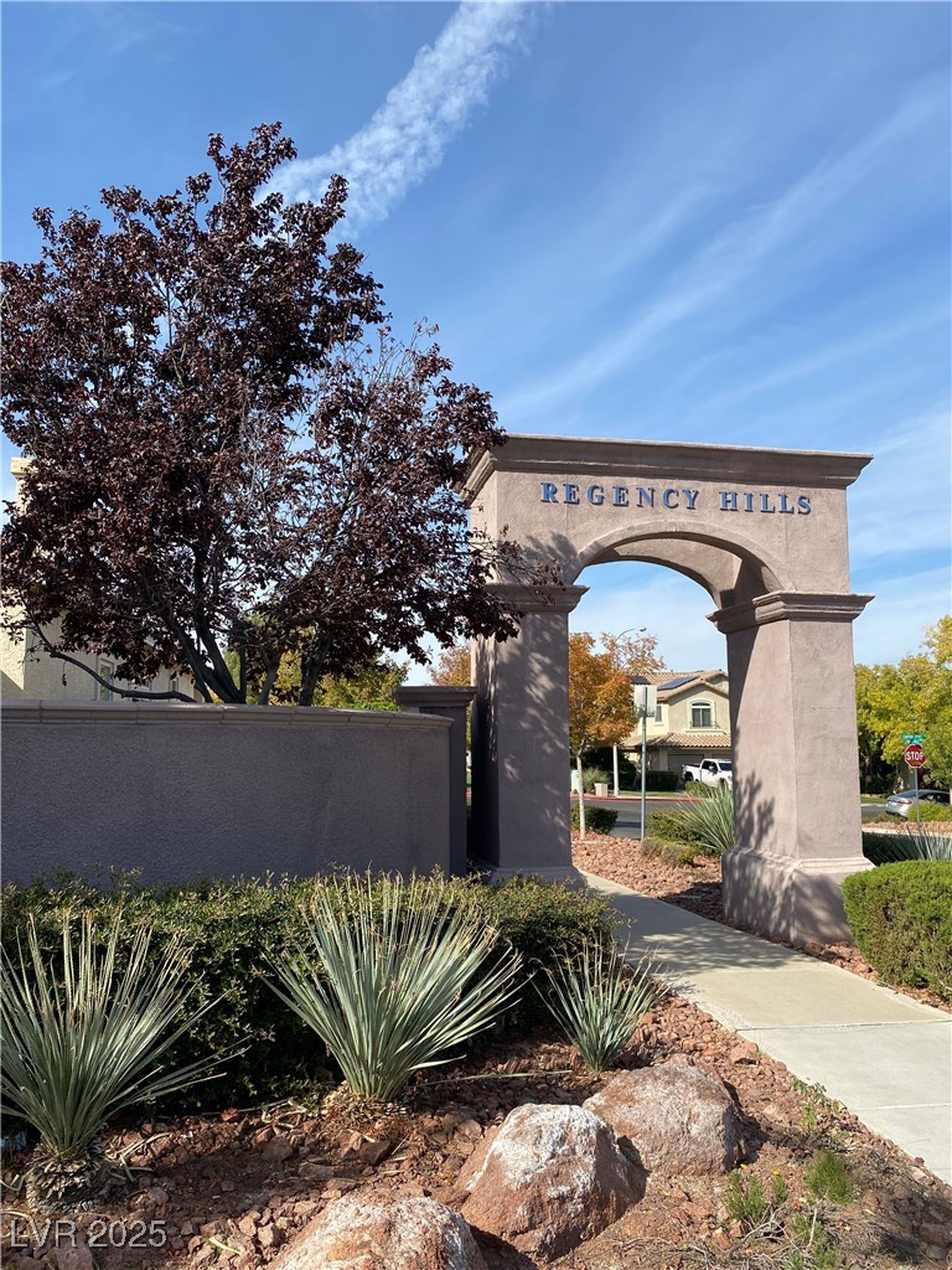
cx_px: 476
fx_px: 953
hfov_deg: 53.1
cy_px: 635
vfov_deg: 67.3
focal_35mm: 26
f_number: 1.8
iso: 32
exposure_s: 1/2513
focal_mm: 4.25
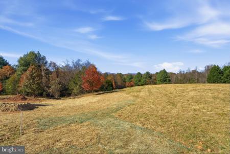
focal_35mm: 16
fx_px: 105
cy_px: 77
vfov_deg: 72.1
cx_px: 115
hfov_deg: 95.0
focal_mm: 16.5
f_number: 9
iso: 200
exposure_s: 1/8000
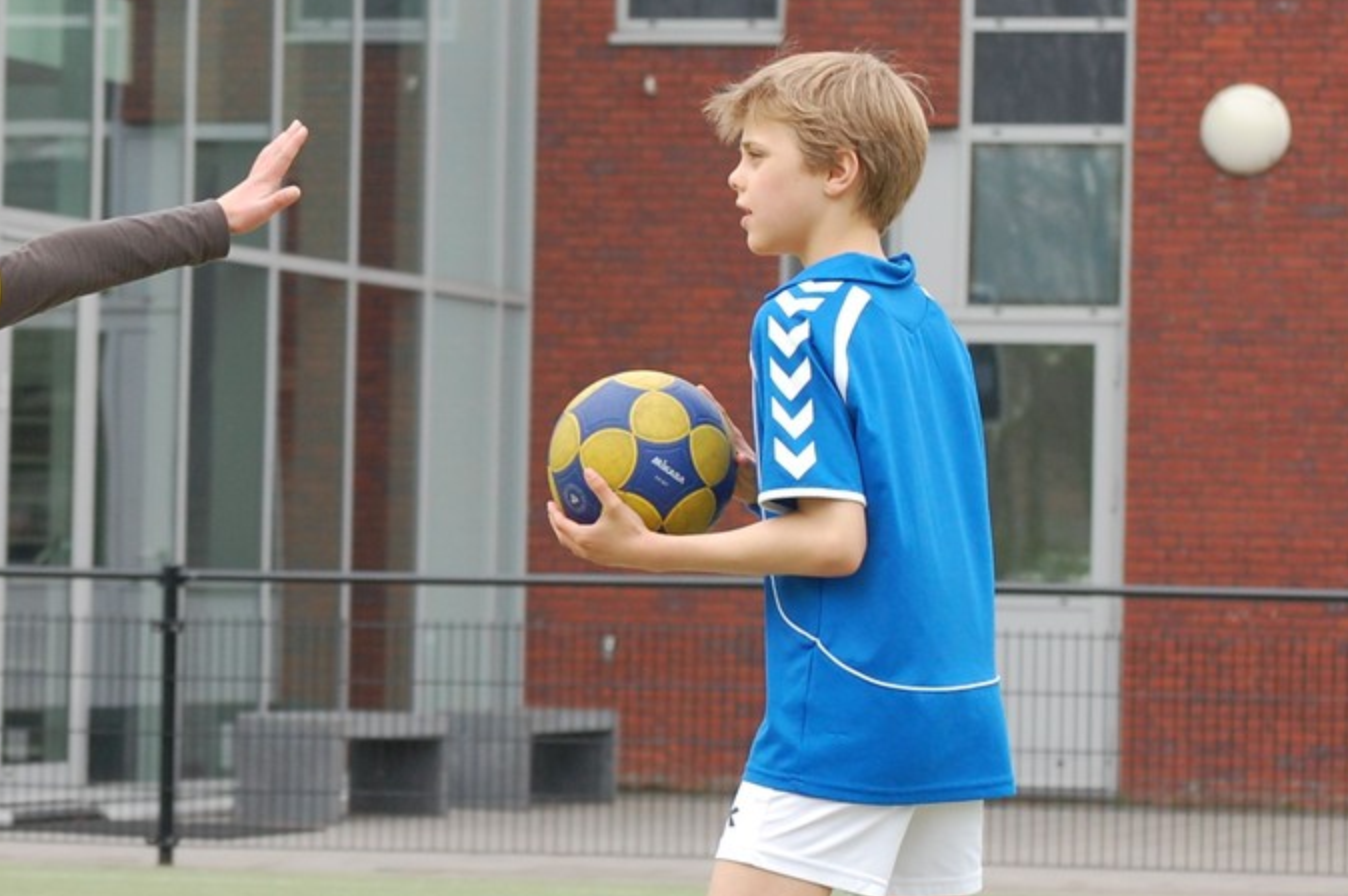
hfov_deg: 13.2
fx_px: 5798
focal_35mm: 155
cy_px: 599
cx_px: 352
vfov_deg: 8.8
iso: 400
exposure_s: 1/500
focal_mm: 68
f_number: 5.6
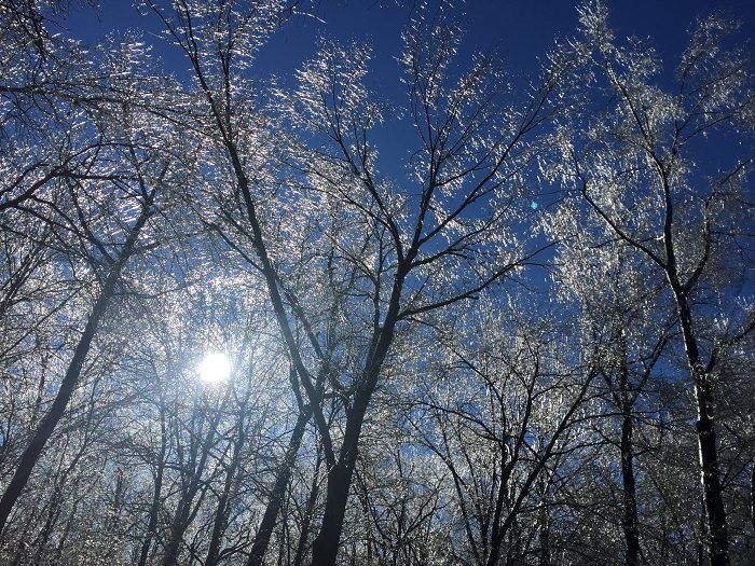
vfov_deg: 48.2
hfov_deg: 61.7
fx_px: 633
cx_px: 378
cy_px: 283
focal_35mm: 29
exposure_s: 1/4950
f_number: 2.2
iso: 32
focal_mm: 4.15
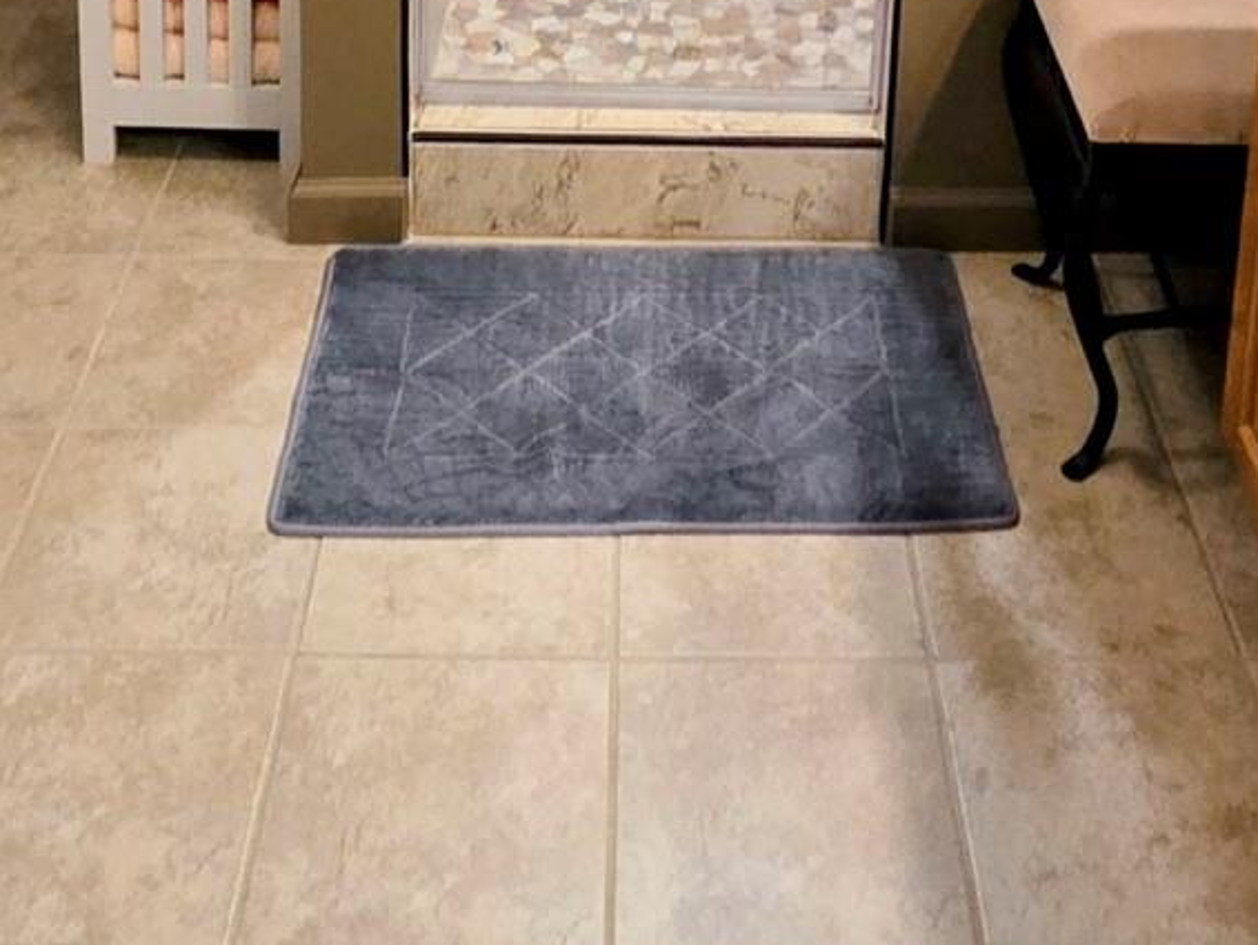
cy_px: -531
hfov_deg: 40.3
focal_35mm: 47
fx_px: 1709
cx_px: 709
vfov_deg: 23.5
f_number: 2.2
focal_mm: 2.2
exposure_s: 1/60
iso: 320
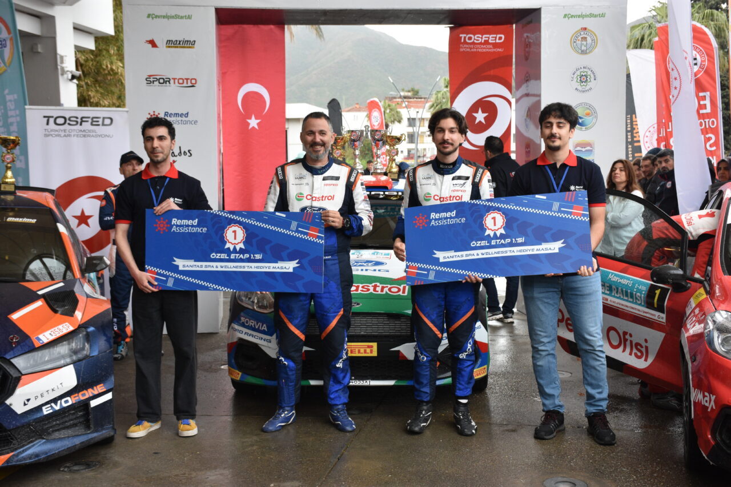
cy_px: 244
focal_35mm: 48
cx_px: 366
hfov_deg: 41.1
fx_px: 974
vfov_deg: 28.1
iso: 800
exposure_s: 1/200
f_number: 7.1
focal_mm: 32
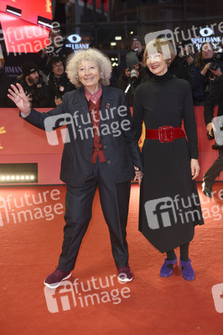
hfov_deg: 28.0
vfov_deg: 41.1
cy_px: 168
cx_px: 112
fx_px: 447
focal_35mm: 48
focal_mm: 48
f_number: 4
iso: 640
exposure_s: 1/400
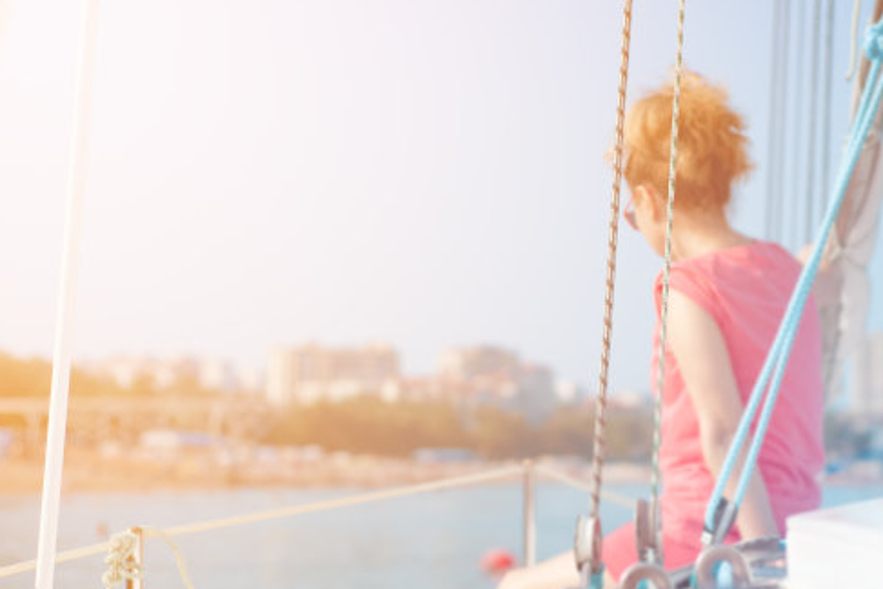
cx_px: 532
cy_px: 289
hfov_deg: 31.8
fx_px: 1545
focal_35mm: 63
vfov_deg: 21.6
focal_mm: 50
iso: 200
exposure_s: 1/4000
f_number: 3.2
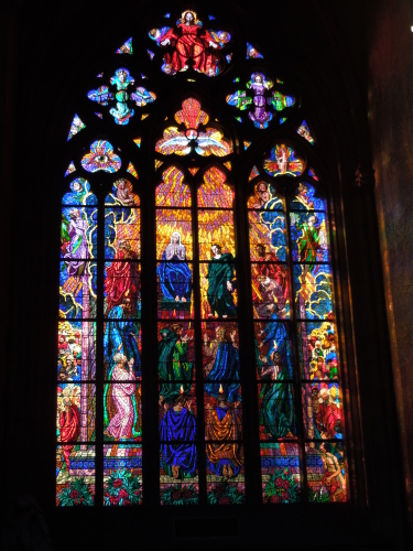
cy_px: 276
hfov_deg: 24.0
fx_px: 970
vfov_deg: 31.7
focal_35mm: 61
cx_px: 206
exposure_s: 1/50
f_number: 4.3
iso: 320
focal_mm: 11
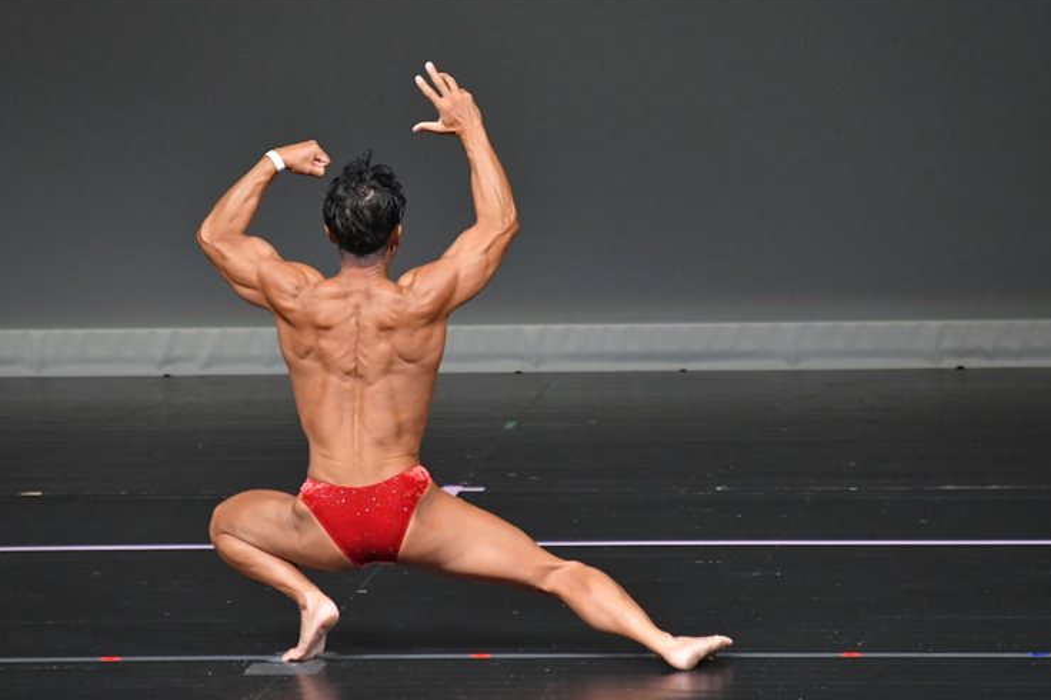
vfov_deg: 2.9
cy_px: 360
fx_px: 13831
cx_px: 506
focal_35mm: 474
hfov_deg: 4.4
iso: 4000
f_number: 5.6
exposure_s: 1/400
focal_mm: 300
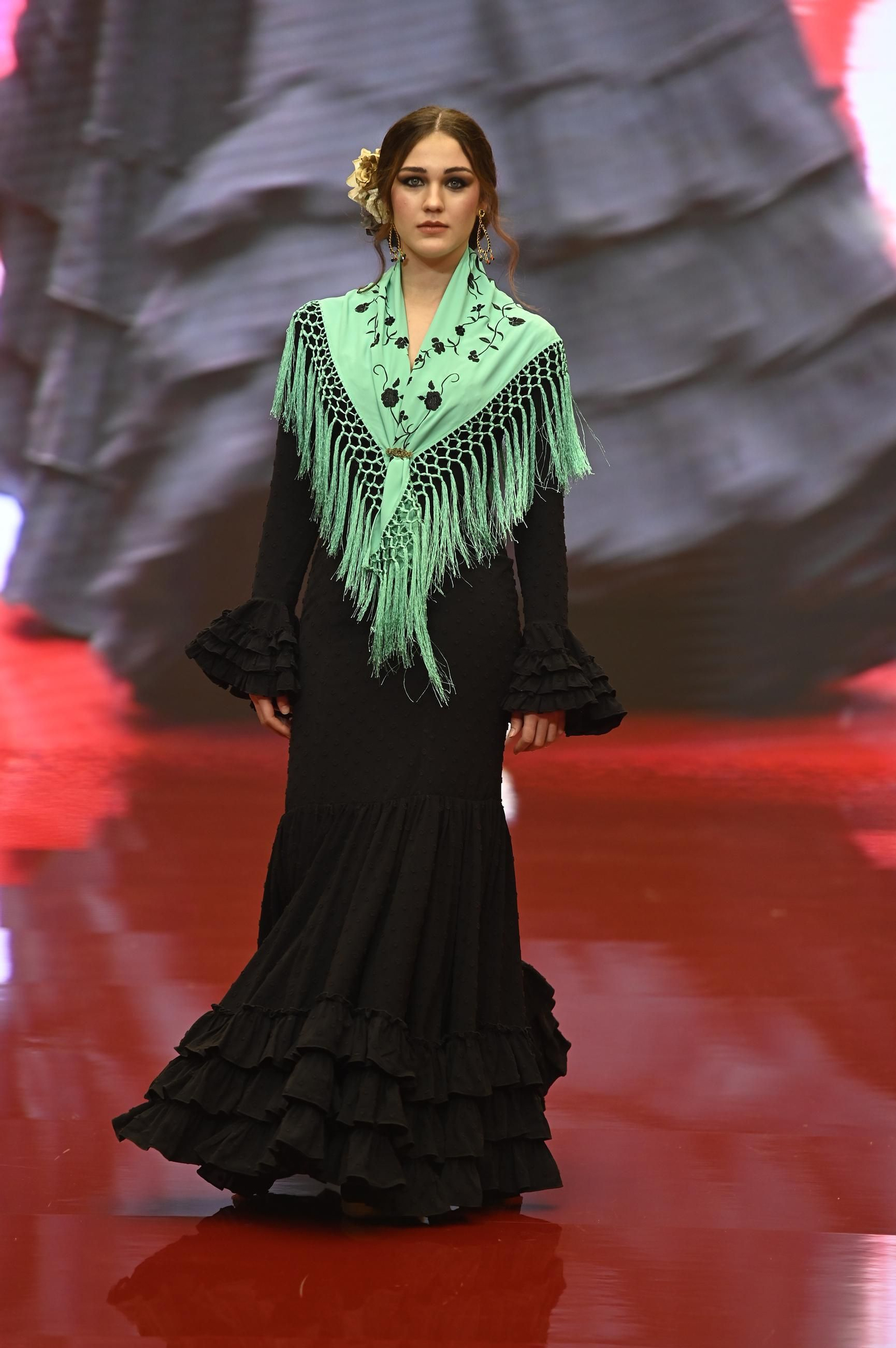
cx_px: 448
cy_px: 674
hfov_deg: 9.4
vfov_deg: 14.2
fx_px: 5421
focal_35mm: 145
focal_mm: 145
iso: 1000
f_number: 4.5
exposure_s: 1/800
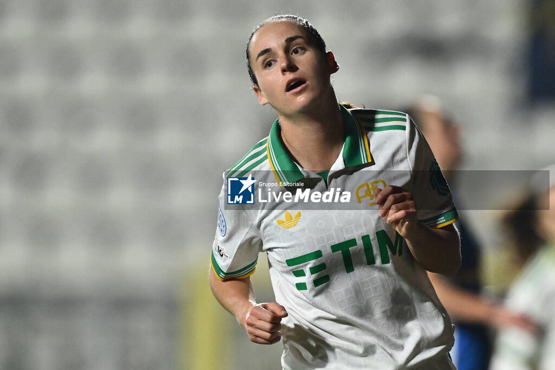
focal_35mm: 400
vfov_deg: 3.4
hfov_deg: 5.2
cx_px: 278
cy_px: 185
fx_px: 6164
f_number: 3.2
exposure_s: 1/1600
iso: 3200
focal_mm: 400
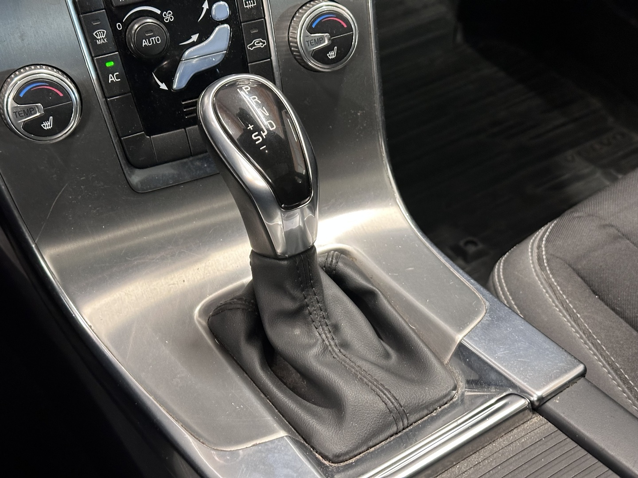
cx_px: 319
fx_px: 885
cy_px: 239
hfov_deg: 39.7
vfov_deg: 30.3
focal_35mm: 48
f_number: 1.78
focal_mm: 6.86
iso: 400
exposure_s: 1/37
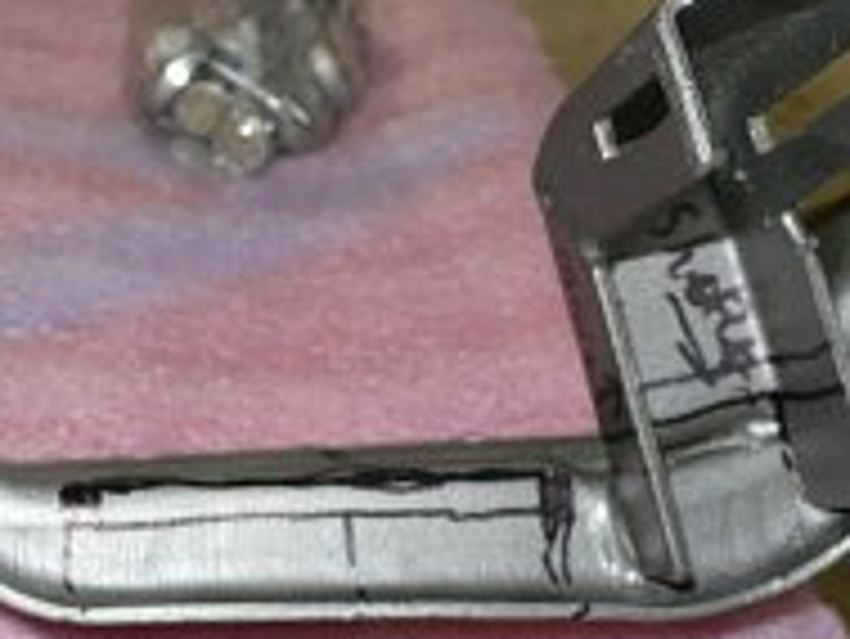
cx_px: 274
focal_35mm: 63
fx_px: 1548
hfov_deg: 30.4
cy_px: 362
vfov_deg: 23.3
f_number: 2.8
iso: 100
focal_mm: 6.3
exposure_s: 1/30
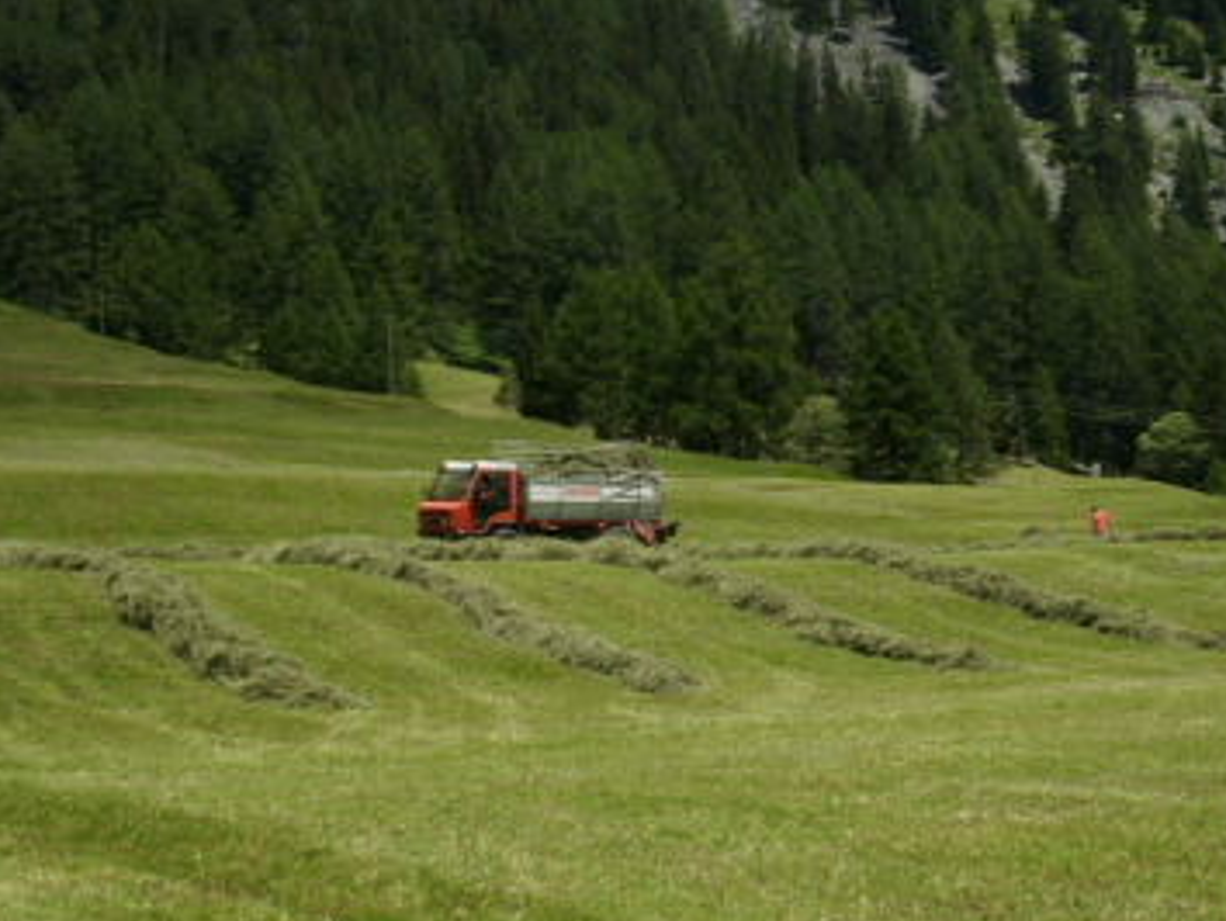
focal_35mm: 56
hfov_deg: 34.0
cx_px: 821
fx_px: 1985
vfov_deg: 26.1
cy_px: 409
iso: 50
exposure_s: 1/338
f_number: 5.6
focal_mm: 6.2
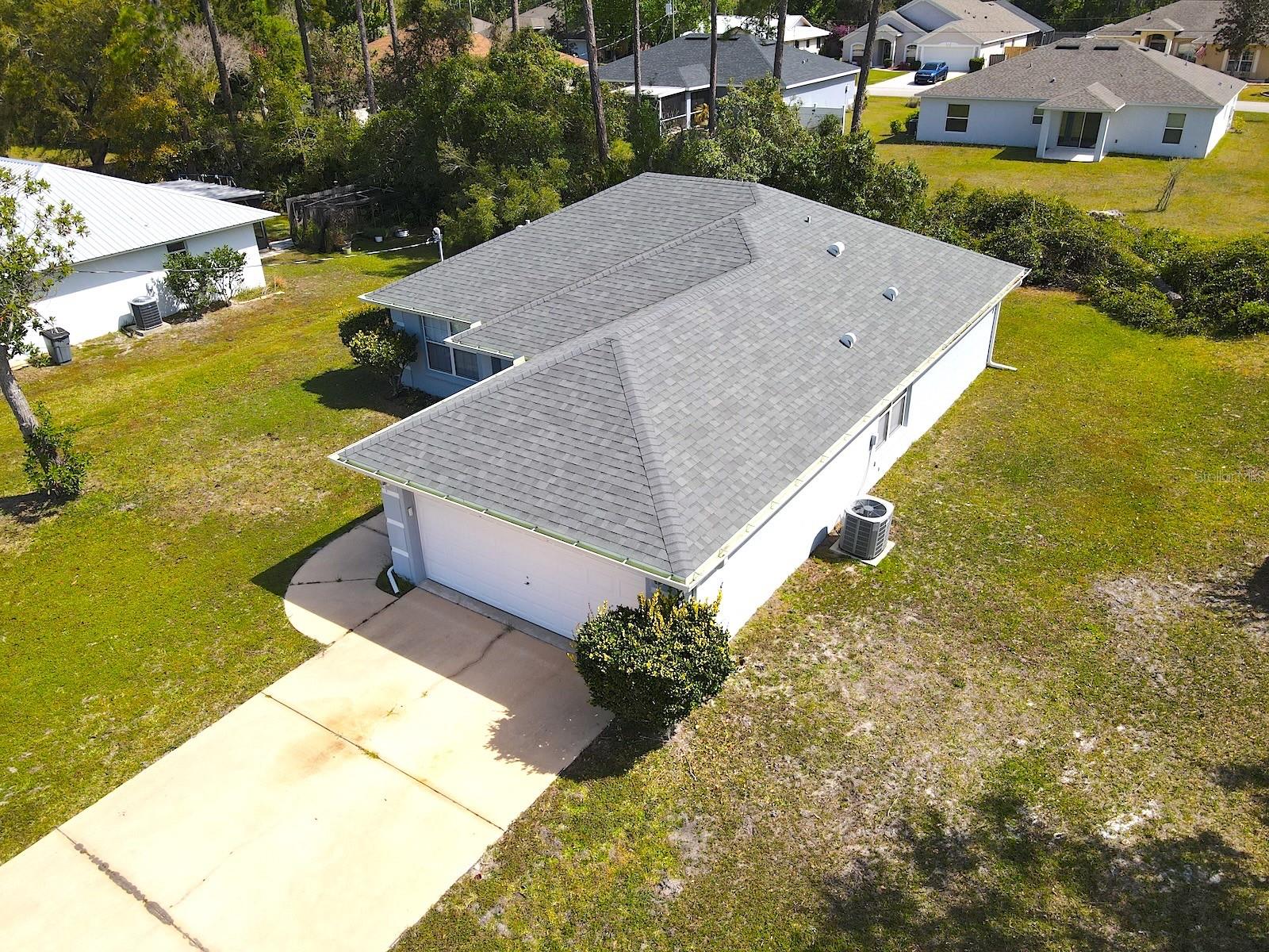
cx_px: 634
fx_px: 880
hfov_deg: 71.6
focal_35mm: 24
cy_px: 476
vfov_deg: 56.8
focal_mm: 4.5
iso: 100
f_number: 2.8
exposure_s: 1/640
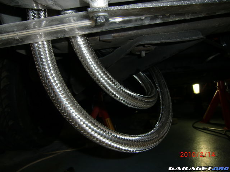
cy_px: 86
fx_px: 159
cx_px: 115
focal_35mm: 24
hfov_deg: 71.6
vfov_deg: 56.8
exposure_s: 1/25
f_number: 3.2
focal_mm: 4.3
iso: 64
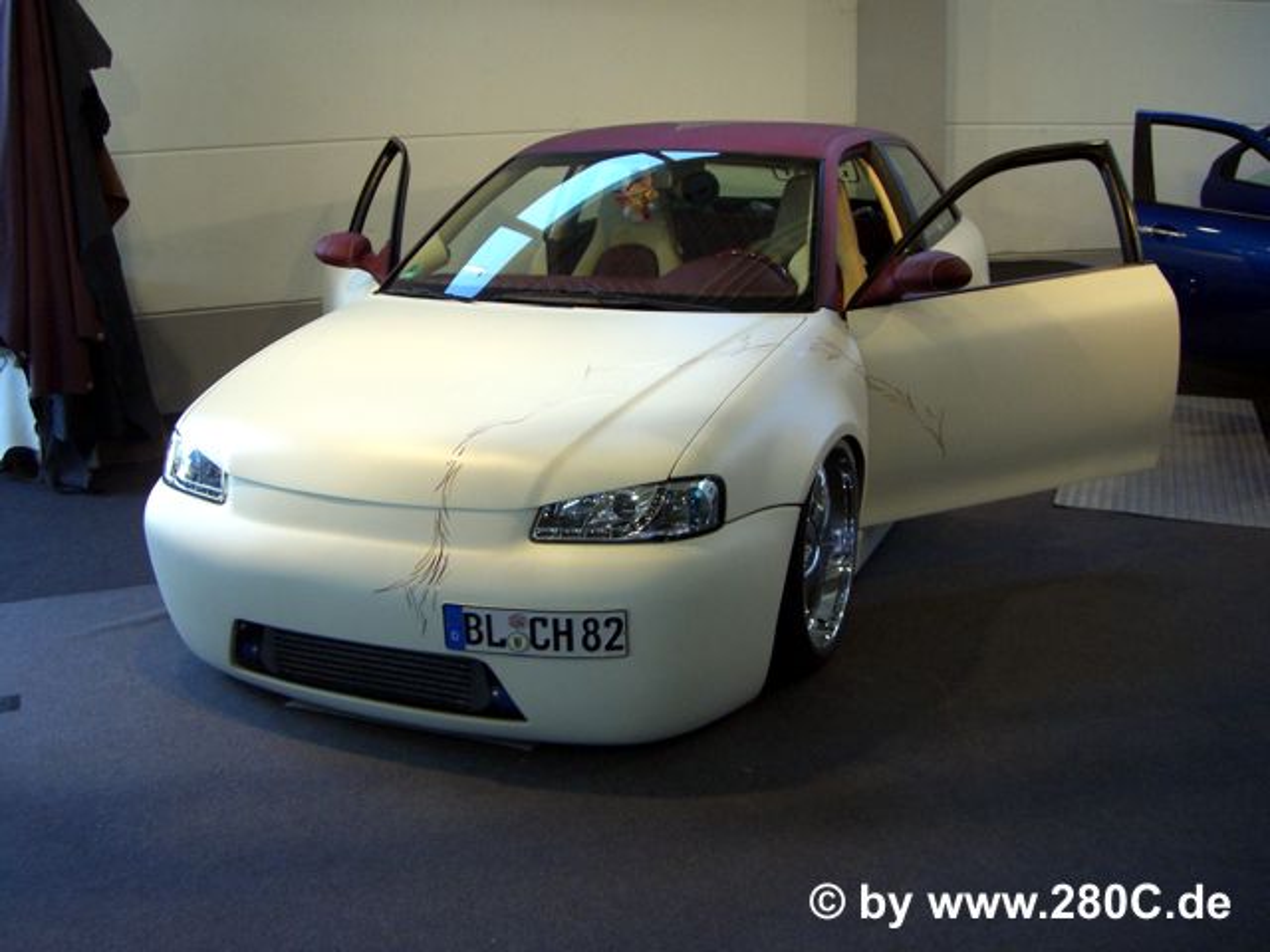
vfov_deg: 37.7
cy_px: 476
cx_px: 635
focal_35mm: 38
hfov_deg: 49.0
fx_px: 1394
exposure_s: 1/100
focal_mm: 6.2
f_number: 2.7
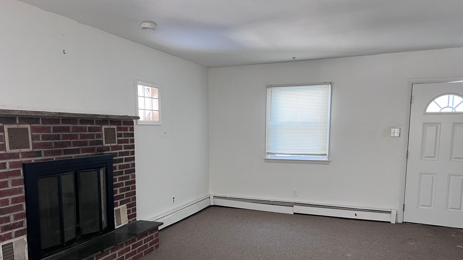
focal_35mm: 29
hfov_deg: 66.1
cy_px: 174
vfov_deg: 39.7
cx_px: 230
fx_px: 356
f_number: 1.5
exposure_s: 1/71
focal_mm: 5.7
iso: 125
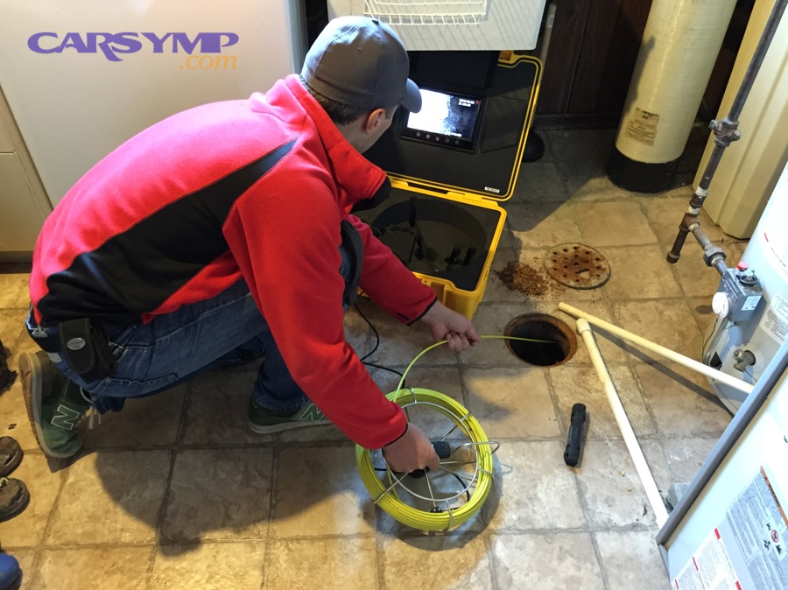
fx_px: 660
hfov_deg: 61.7
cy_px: 295
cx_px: 394
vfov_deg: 48.2
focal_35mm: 29
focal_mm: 4.15
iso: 500
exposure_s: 1/15
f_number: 2.2
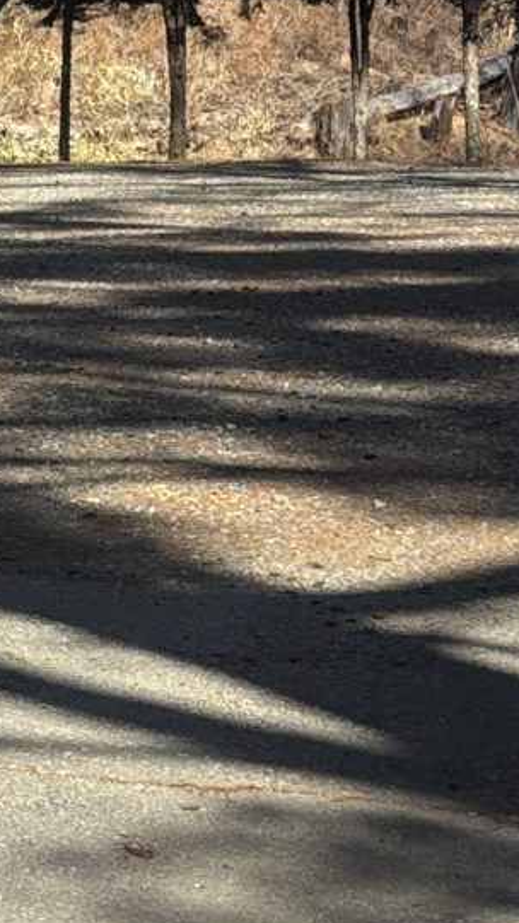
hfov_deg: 7.8
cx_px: -1077
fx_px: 3281
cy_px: 155
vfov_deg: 15.9
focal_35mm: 134
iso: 50
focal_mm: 5.96
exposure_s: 1/1695
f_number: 1.6
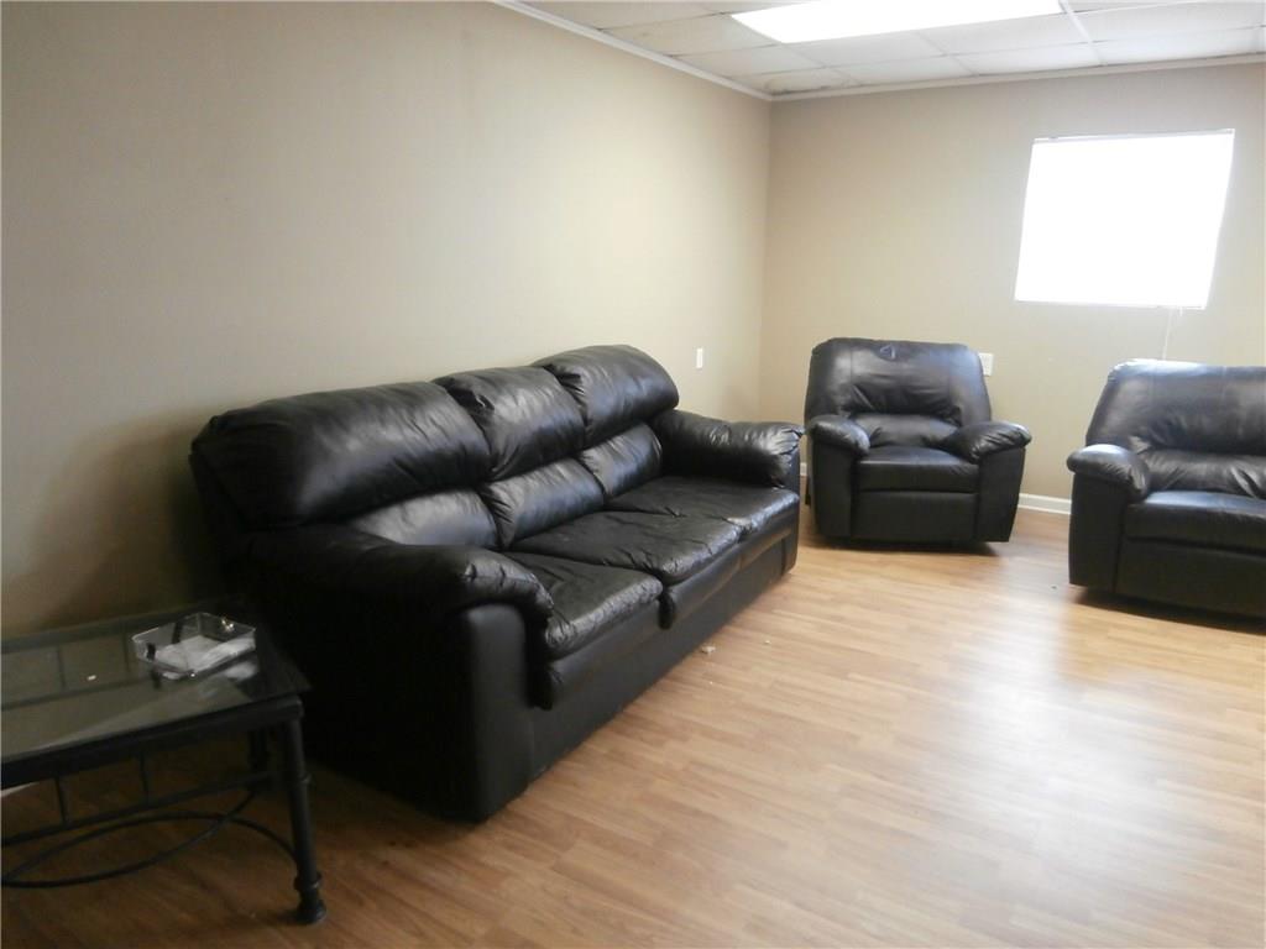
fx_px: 878
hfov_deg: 71.6
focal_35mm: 24
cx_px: 633
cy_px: 474
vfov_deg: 56.8
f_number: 3
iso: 400
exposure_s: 1/13
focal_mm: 4.2
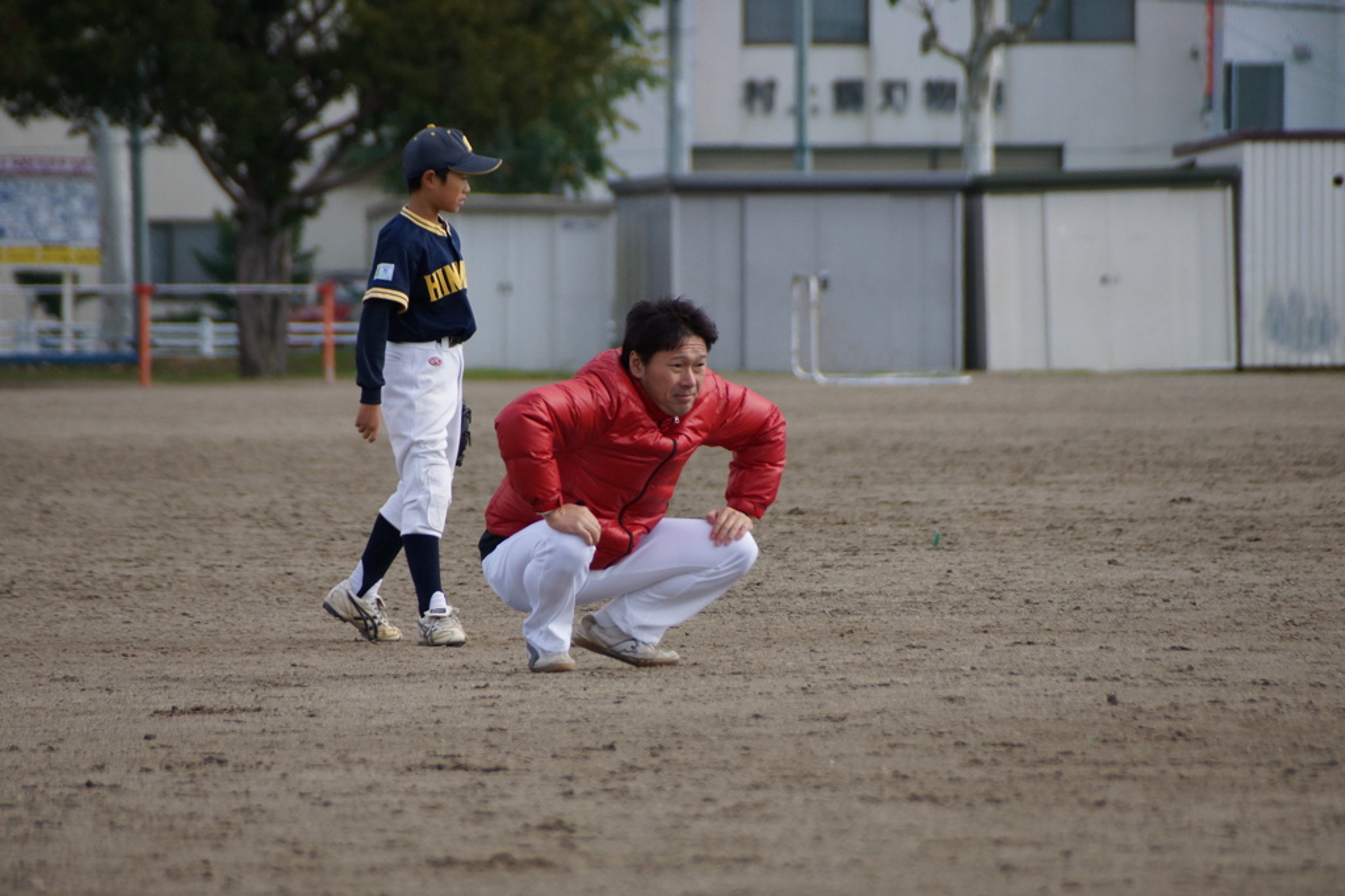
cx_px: 672
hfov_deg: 5.5
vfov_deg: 3.7
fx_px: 14005
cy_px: 448
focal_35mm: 375
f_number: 6.3
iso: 640
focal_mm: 250
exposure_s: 1/1600
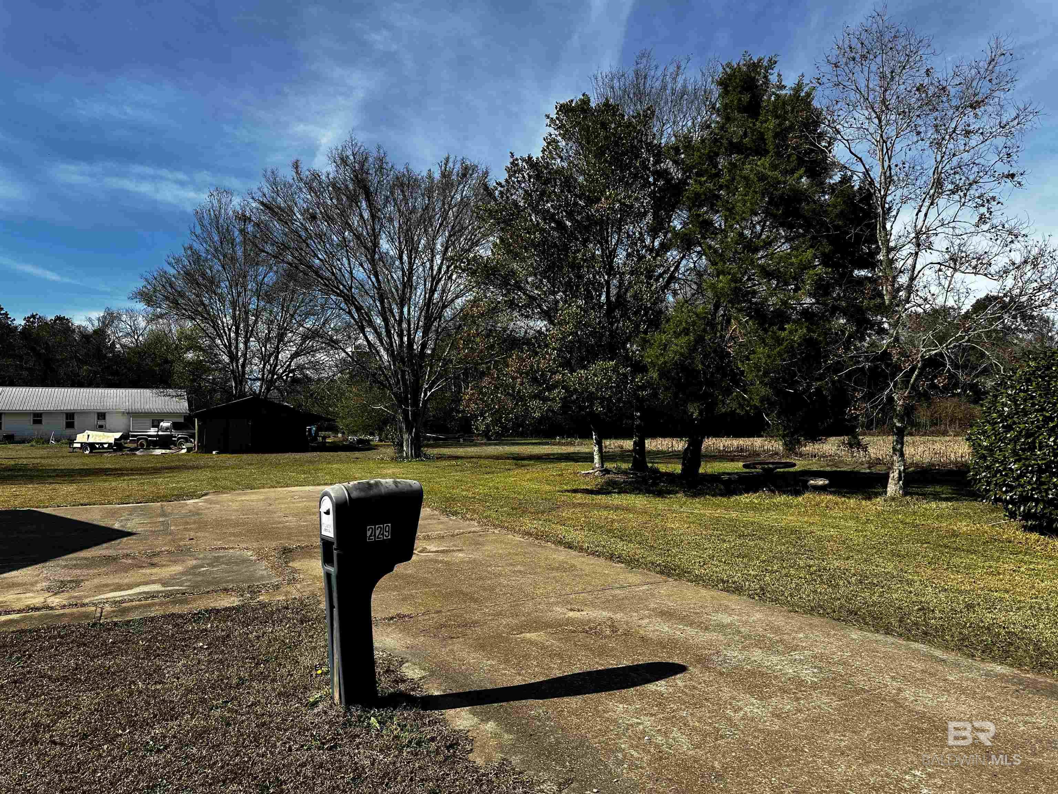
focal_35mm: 24
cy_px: 397
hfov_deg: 71.6
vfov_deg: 56.8
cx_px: 529
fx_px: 734
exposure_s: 1/3597
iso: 80
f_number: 1.78
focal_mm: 6.86
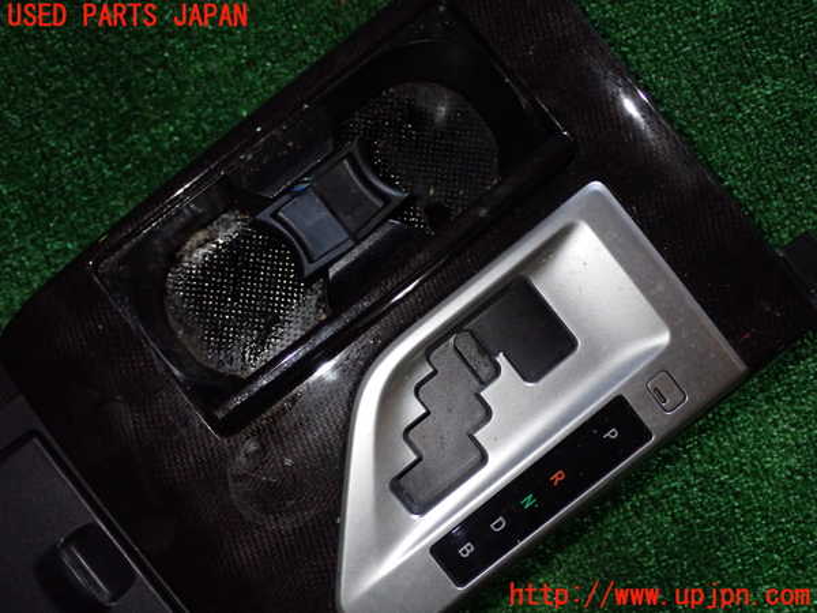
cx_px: 408
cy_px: 306
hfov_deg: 38.2
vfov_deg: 29.1
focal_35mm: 50
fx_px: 1180
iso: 640
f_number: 9
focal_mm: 9.01
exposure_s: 1/50
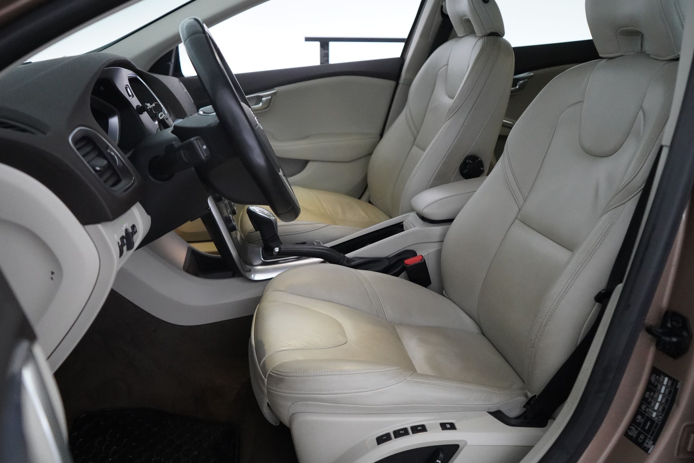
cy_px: 226
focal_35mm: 30
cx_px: 341
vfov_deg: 43.6
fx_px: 578
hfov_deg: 61.9
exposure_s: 1/160
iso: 10000
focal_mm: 28
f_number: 3.5
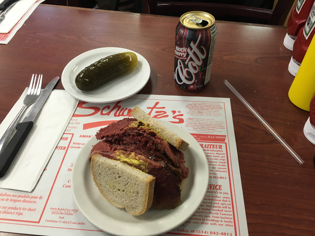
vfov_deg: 48.2
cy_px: 118
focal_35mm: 29
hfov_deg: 61.7
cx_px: 158
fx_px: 264
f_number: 2.2
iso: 80
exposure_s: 1/30
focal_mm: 4.15
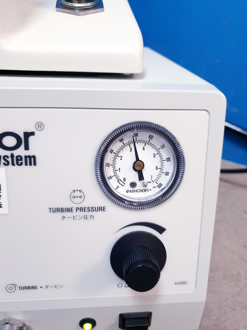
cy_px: 165
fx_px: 247
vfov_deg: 67.3
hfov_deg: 53.1
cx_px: 124
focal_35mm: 26
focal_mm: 4.3
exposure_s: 1/50
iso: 160
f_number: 1.5
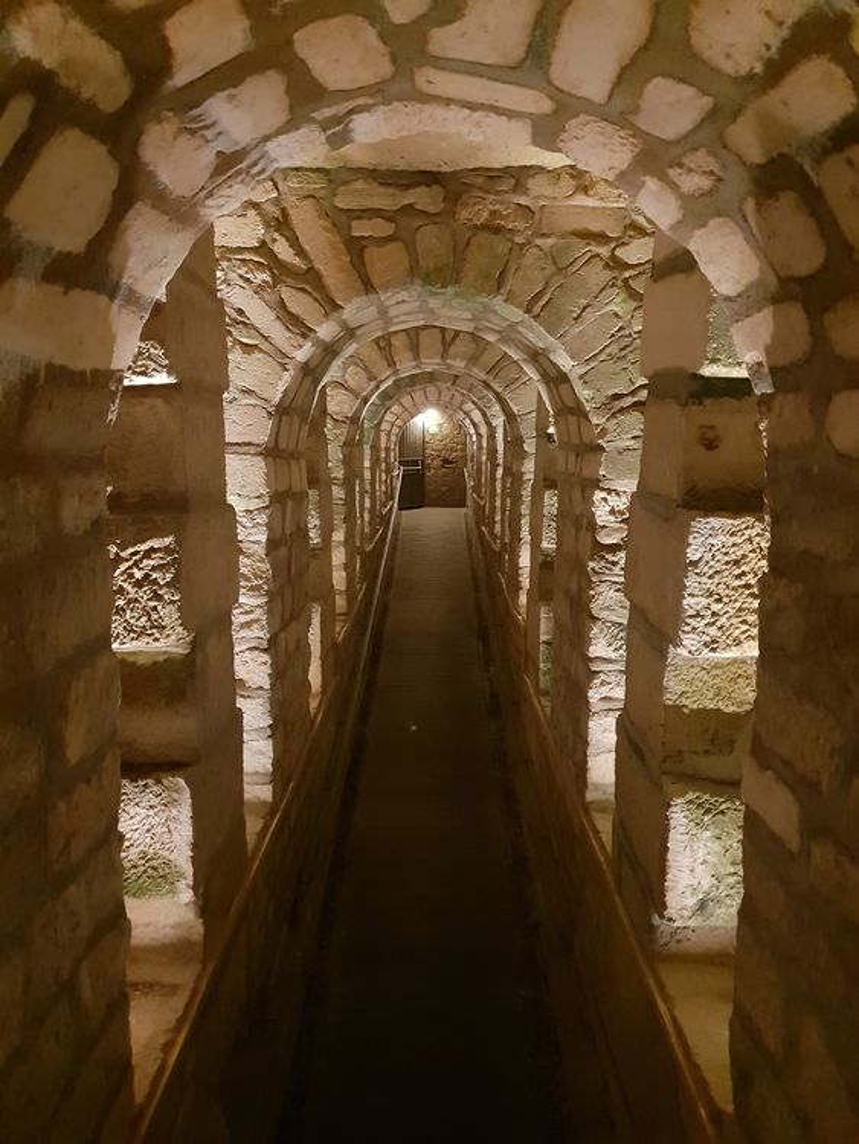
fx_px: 860
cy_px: 572
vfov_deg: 67.3
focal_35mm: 26
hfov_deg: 53.1
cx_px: 430
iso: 1000
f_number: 1.5
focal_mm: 4.3
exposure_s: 1/10
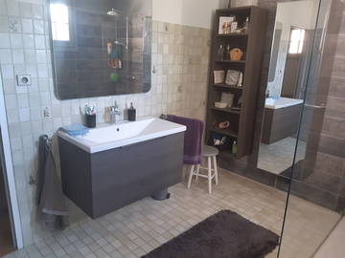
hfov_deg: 67.3
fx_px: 259
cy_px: 129
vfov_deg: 53.1
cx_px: 172
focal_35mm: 26
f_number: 1.7
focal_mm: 3.92
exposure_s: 1/50
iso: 320
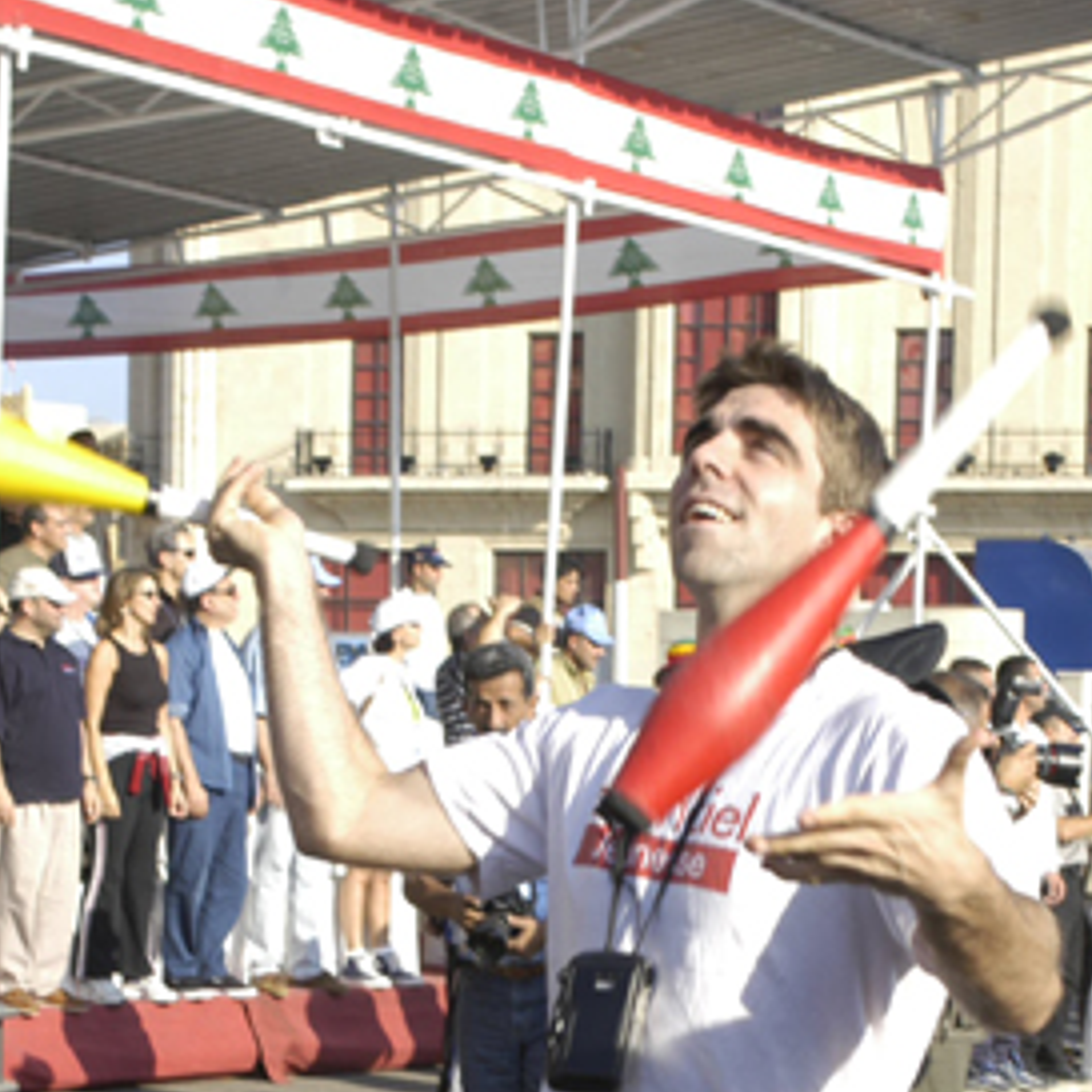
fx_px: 4390
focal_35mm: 123
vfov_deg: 13.9
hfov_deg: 14.2
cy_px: 1188
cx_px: 574
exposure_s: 1/200
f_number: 8
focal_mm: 44
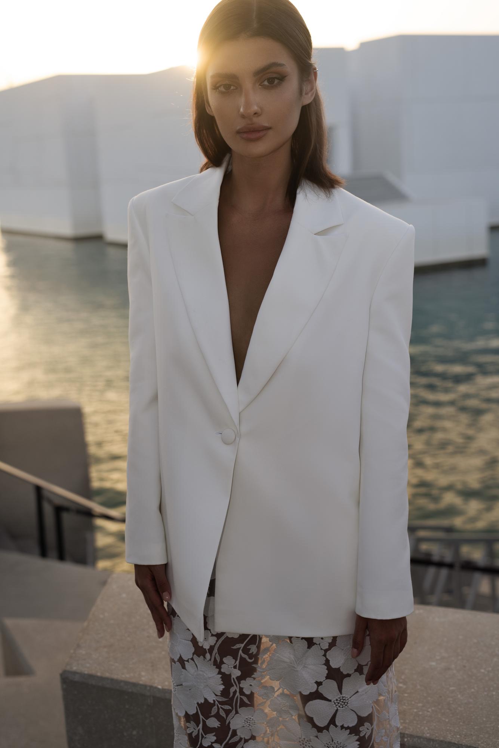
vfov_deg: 39.6
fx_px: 1039
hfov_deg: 27.0
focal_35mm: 50
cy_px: 374
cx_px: 250
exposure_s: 1/250
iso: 320
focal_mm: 50
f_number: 4
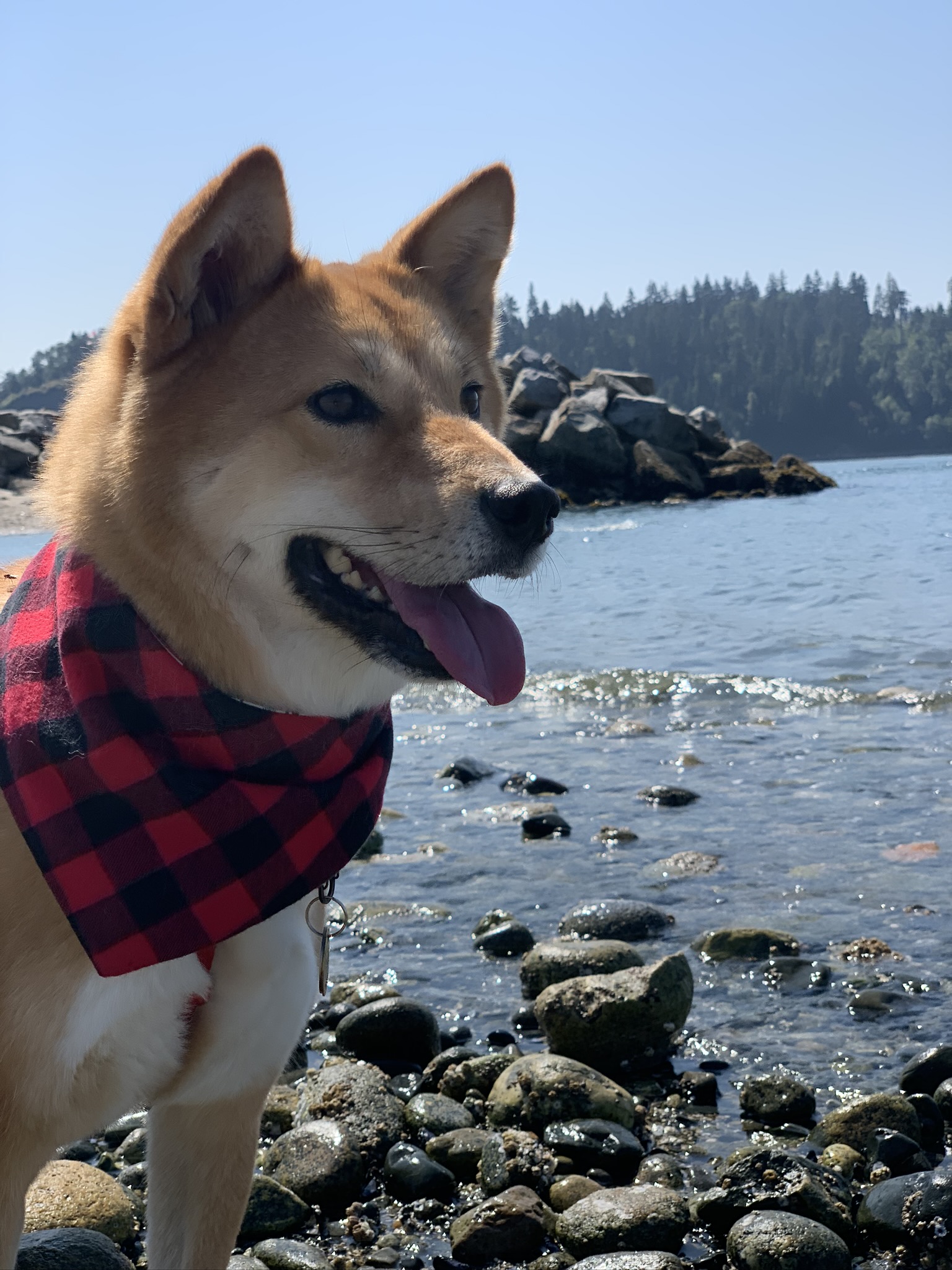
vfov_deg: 36.8
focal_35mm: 52
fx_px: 1907
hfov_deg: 28.0
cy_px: 635
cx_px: 476
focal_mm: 6
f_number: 2.4
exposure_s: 1/1142
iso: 16
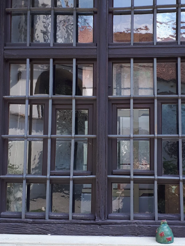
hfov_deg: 37.6
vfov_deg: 49.0
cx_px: 111
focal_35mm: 38
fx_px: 271
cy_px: 116
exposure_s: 1/202
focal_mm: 3.6
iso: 40
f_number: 1.9
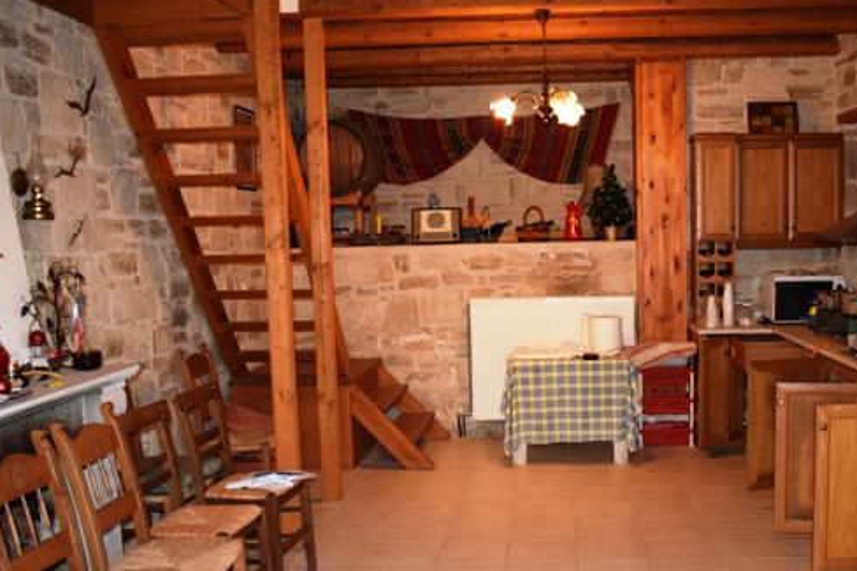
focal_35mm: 39
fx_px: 928
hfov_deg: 49.2
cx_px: 519
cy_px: 351
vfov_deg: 34.0
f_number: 3.5
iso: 2200
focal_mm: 18
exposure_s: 1/60
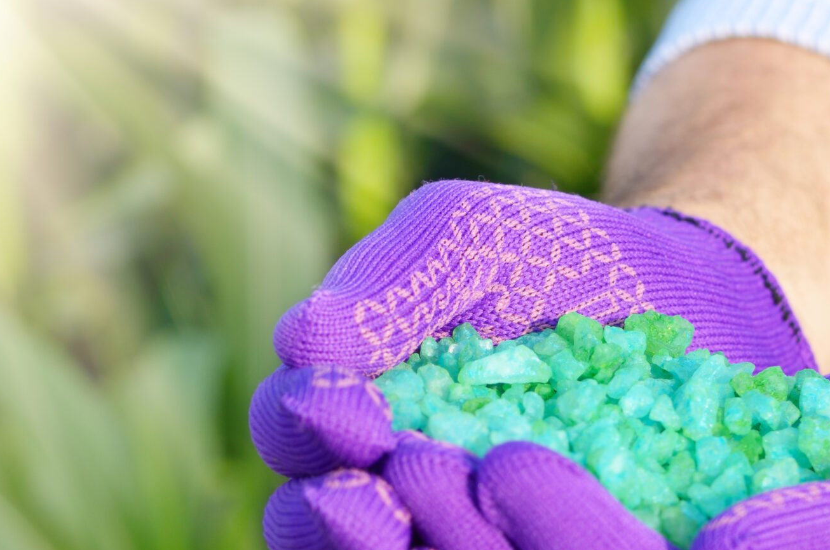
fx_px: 3382
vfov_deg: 9.3
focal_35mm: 147
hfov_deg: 14.0
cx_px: 267
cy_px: 416
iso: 100
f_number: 4.5
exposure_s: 1/200
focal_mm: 50
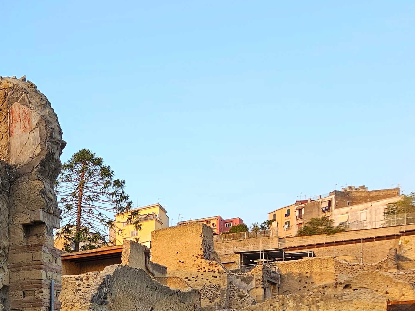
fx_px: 444
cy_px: 357
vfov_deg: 32.9
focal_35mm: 37
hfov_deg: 42.9
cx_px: -3
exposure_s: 1/254
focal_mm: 2.2
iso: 64
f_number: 2.2
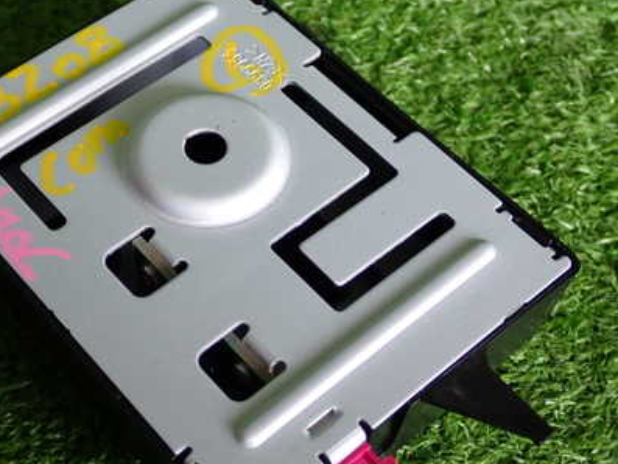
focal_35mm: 62
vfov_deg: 23.7
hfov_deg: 31.1
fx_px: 1107
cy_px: 254
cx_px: 238
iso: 200
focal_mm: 7.31
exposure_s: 1/80
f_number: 2.8
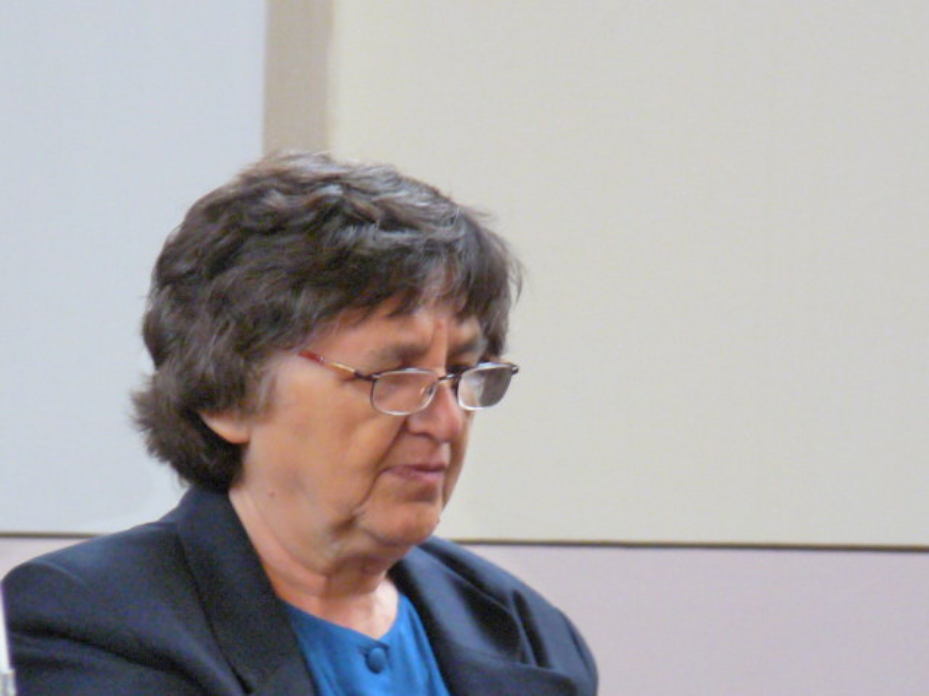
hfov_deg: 4.1
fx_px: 12989
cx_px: 464
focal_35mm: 484
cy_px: 348
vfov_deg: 3.1
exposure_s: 1/40
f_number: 3.7
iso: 800
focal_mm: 48.6
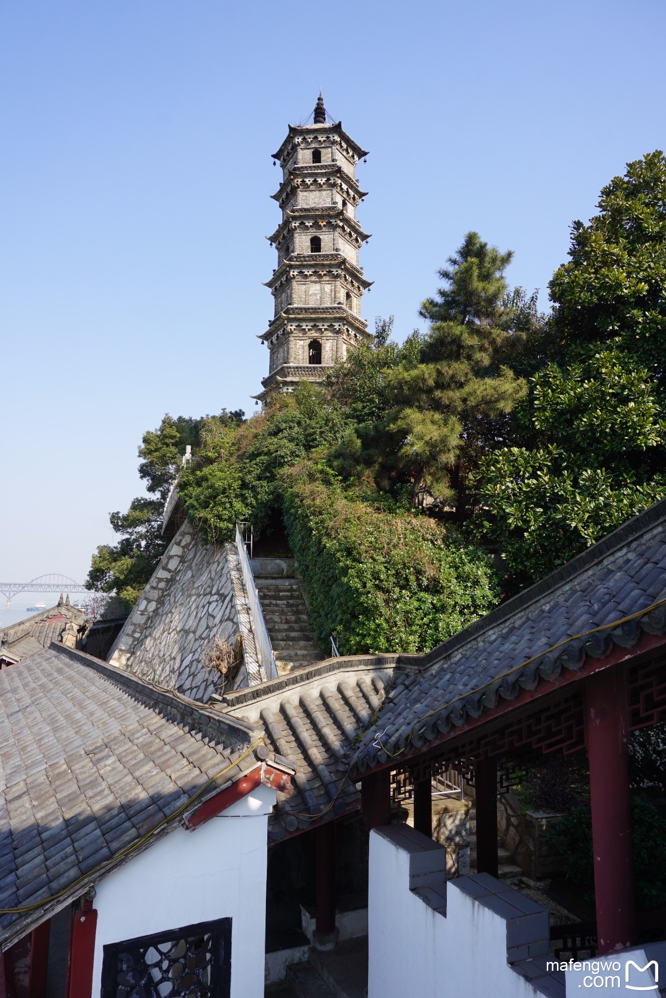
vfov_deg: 73.7
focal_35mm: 24
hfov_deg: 53.2
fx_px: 665
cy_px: 499
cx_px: 333
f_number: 9
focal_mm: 16
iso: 100
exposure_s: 1/100
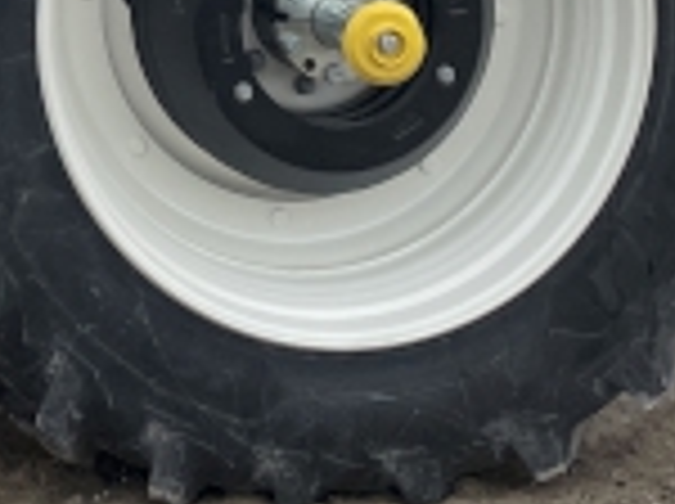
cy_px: -522
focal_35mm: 139
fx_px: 2706
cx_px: -324
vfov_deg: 9.8
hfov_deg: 13.4
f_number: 1.6
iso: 32
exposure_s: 1/895
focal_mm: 4.2
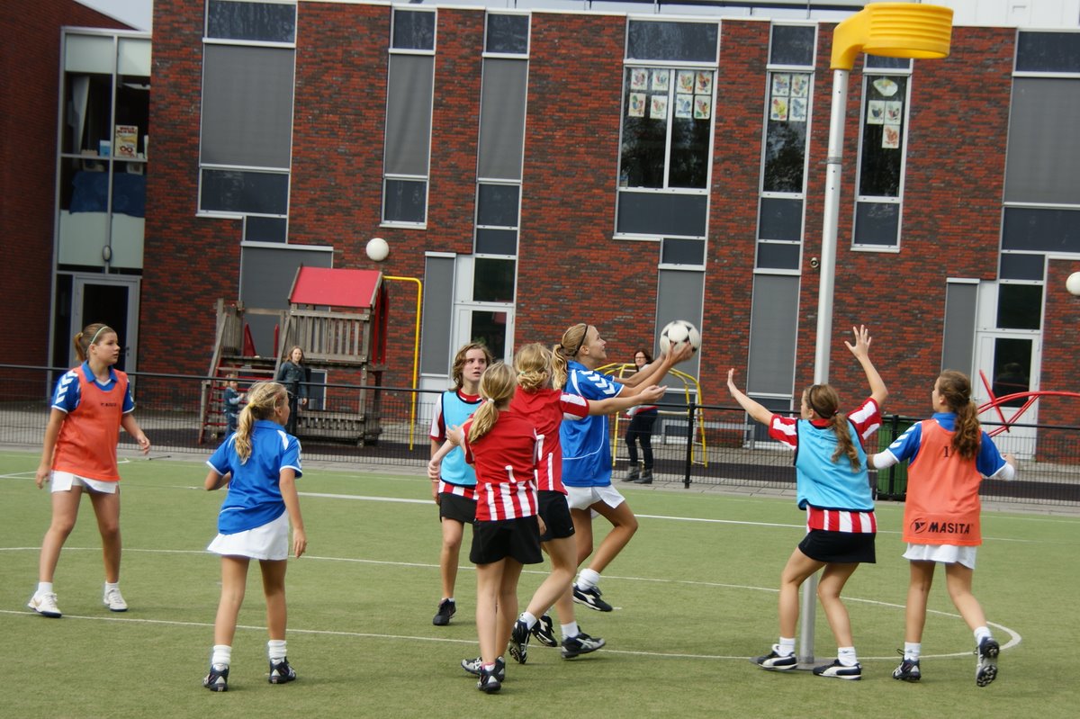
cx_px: 540
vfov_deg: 18.2
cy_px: 360
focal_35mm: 75
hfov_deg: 27.0
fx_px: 2249
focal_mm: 50
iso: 100
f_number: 5.6
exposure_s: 1/320
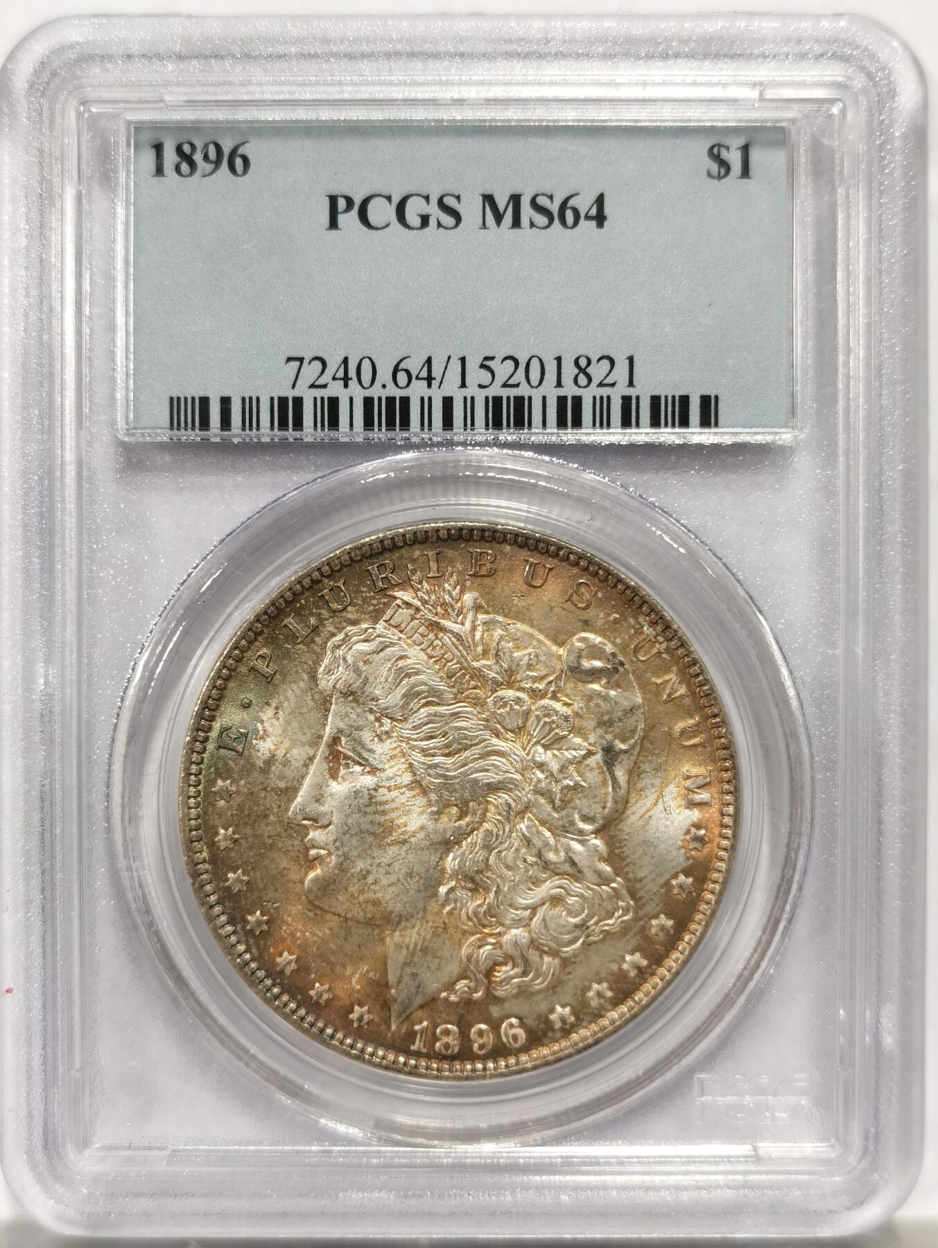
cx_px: 469
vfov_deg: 35.5
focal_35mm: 54
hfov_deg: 27.1
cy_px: 624
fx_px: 1948
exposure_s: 1/100
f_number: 16
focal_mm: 5.56
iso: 125
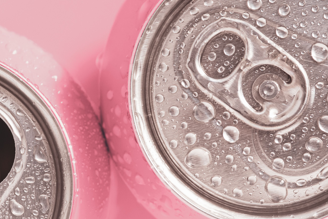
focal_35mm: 235
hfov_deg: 8.8
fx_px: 2141
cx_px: 95
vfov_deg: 5.9
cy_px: 142
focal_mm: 105
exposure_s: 1/60
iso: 160
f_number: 8
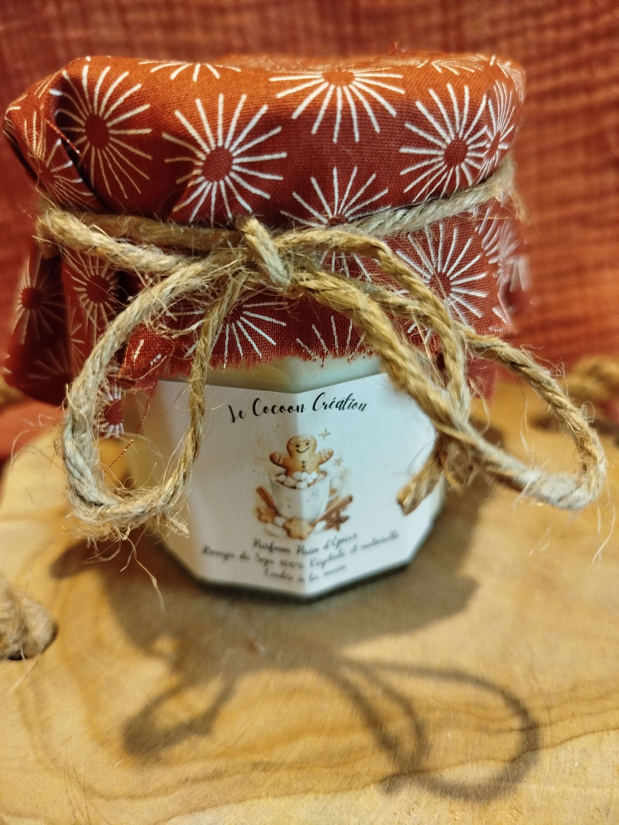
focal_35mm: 24
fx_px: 572
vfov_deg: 71.6
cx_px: 310
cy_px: 412
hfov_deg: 56.8
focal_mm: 5.31
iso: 640
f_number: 1.7
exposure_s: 1/20
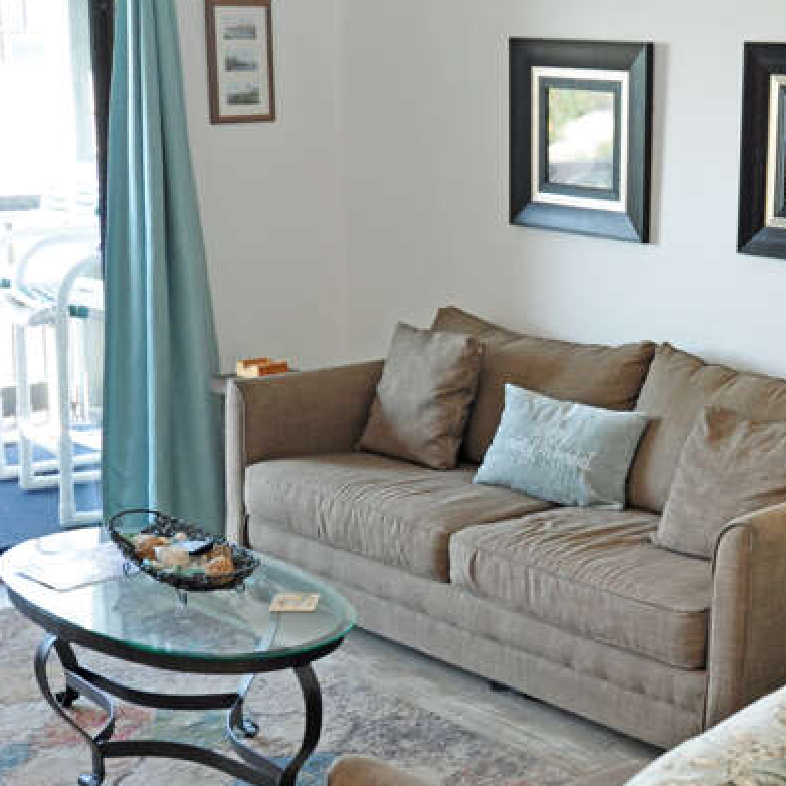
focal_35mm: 60
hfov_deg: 27.5
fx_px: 1541
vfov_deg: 28.6
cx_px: 720
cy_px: 434
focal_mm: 24
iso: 400
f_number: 4.5
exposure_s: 1/80
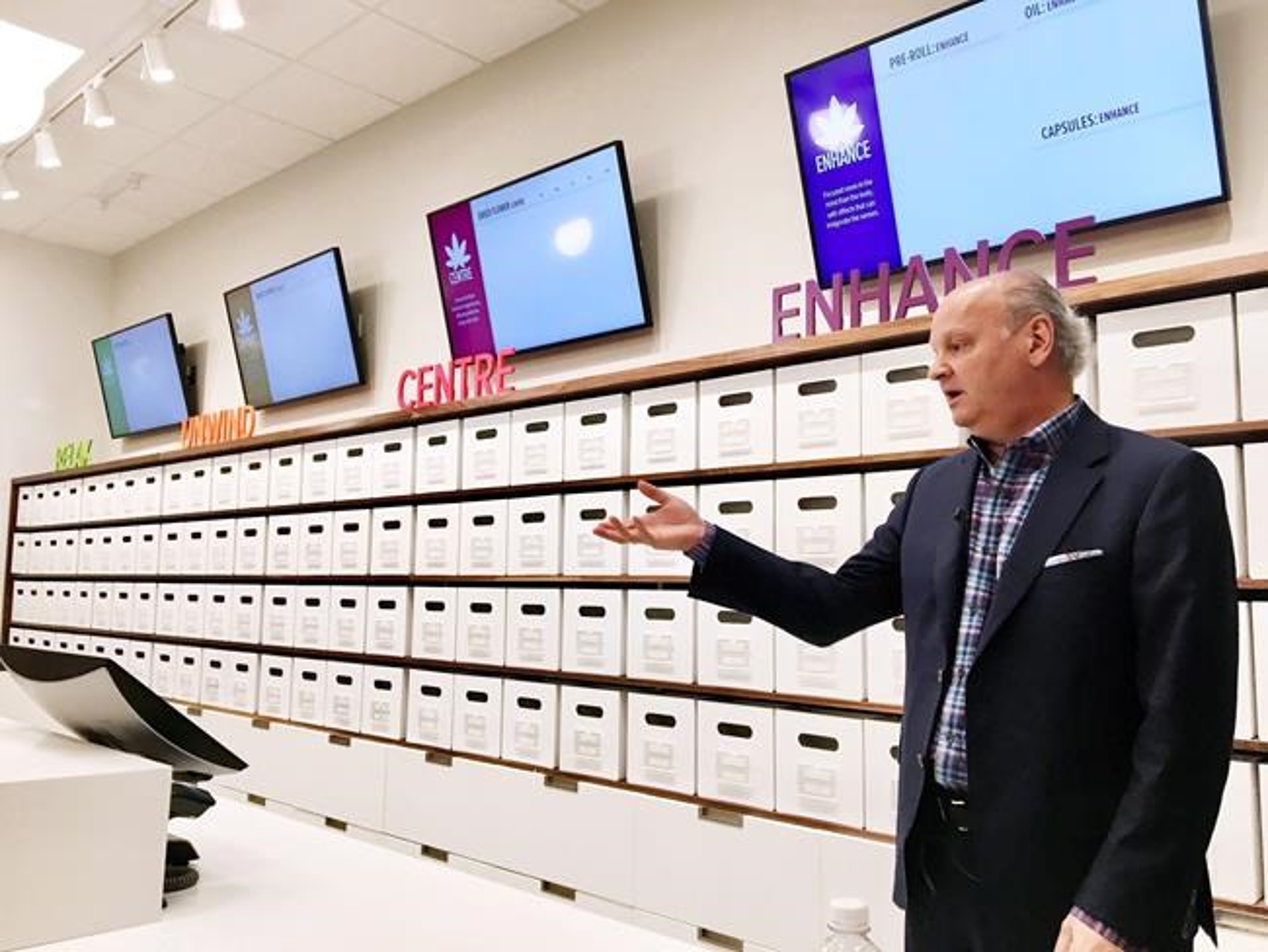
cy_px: 476
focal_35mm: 29
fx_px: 1063
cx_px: 634
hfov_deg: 61.6
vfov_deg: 48.3
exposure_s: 1/30
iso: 32
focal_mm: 4.15
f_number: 2.2
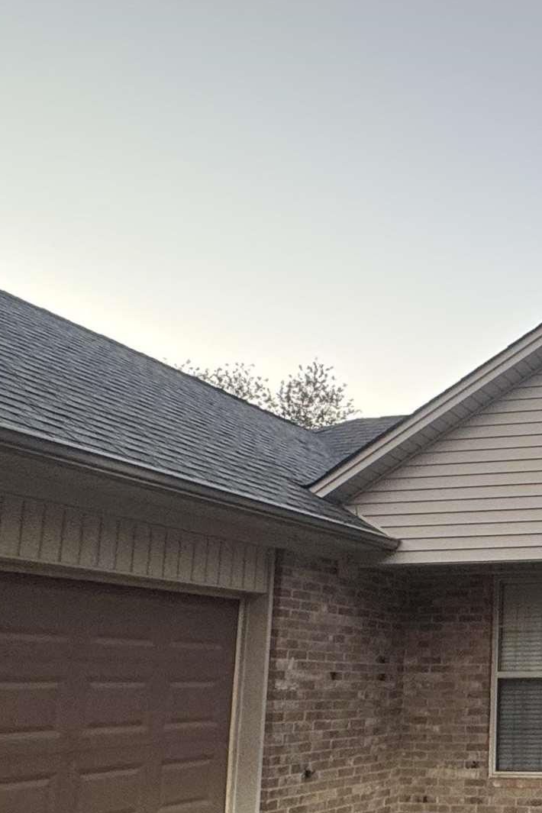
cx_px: 666
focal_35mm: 42
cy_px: 528
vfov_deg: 45.8
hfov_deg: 27.6
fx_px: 948
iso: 200
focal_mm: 2.22
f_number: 2.2
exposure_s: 1/99
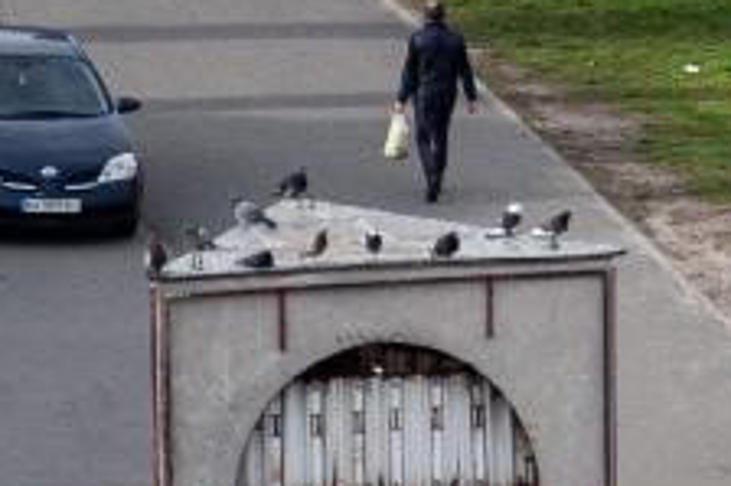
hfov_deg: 2.3
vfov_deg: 1.5
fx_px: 18543
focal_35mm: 914
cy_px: -409
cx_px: 1436
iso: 250
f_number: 6.3
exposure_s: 1/400
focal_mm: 105
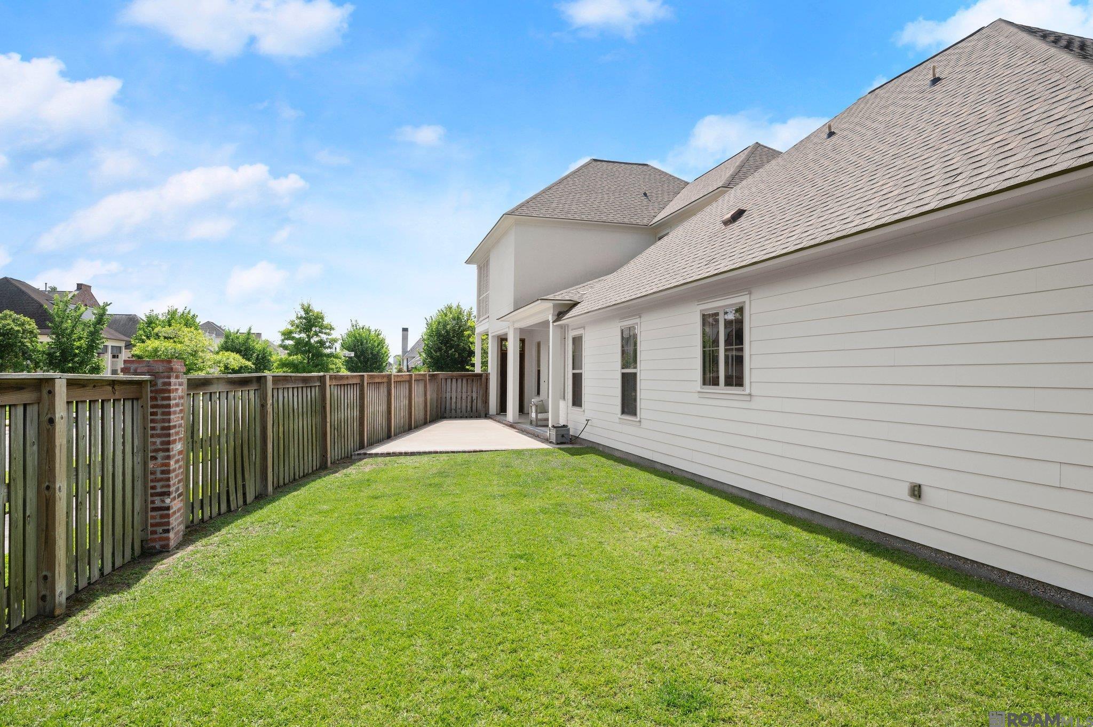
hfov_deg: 85.5
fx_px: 592
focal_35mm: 20
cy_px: 364
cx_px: 546
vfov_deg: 63.1
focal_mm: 19.5
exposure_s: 1/640
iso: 250
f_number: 10
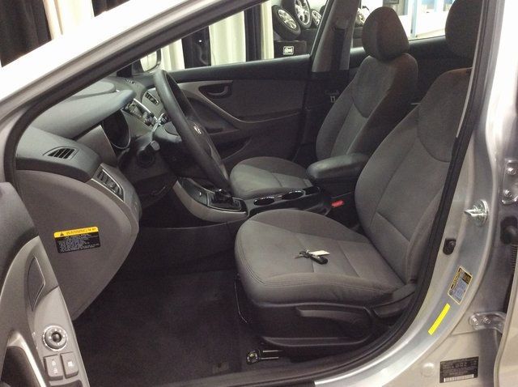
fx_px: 478
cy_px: 194
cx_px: 259
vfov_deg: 44.1
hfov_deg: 56.9
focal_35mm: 32
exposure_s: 1/25
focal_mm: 3.3
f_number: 2.4
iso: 160
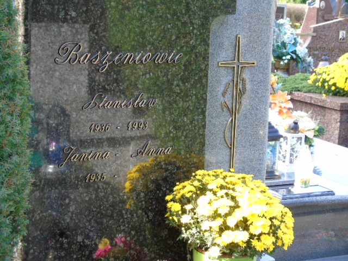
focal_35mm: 82
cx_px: 174
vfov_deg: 18.0
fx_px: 824
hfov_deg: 23.8
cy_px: 130
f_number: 4.1
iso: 80
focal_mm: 15
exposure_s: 1/40
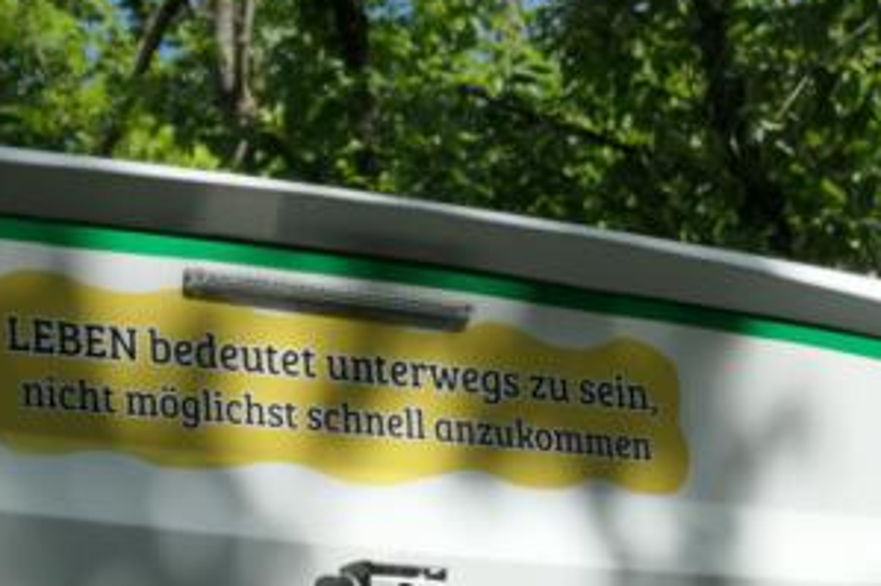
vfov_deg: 7.3
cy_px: 352
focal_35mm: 187
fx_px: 4574
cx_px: 283
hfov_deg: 11.0
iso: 200
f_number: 5.4
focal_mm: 41
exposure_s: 1/800
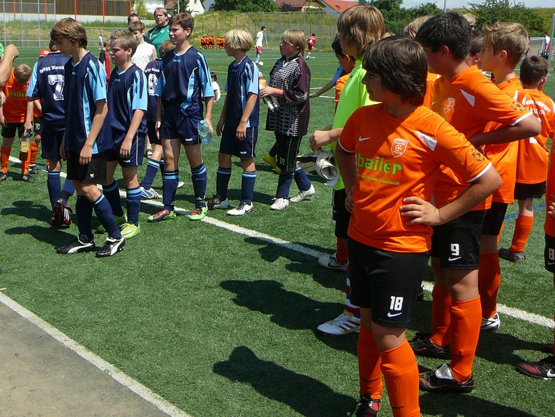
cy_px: 198
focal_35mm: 44
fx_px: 706
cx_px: 208
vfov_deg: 32.9
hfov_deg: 42.6
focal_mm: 5.2
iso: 80
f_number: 5
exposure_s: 1/500
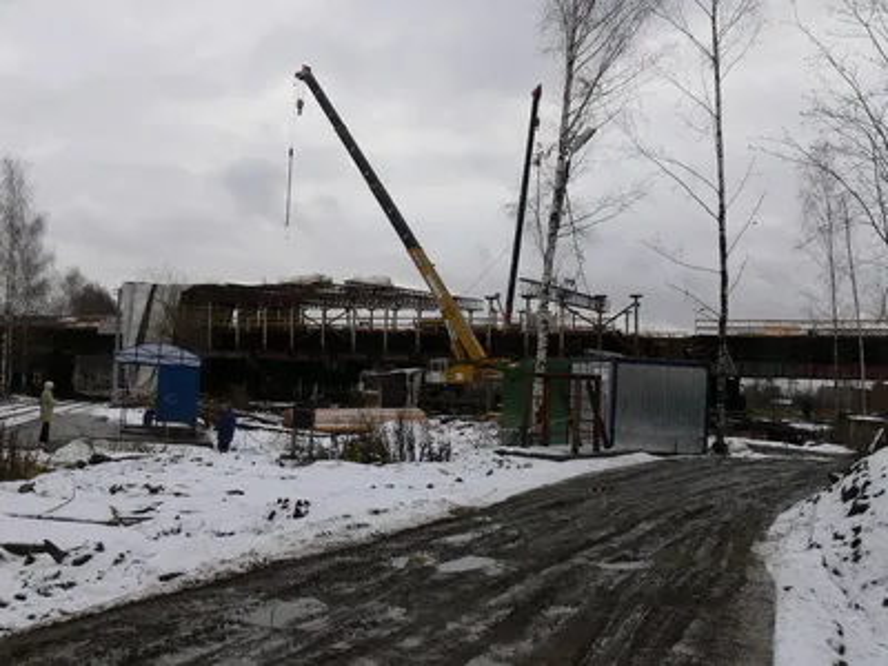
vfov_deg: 40.7
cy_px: 333
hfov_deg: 52.6
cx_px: 444
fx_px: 898
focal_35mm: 35
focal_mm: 7.4
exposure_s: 1/100
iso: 80
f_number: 4.5
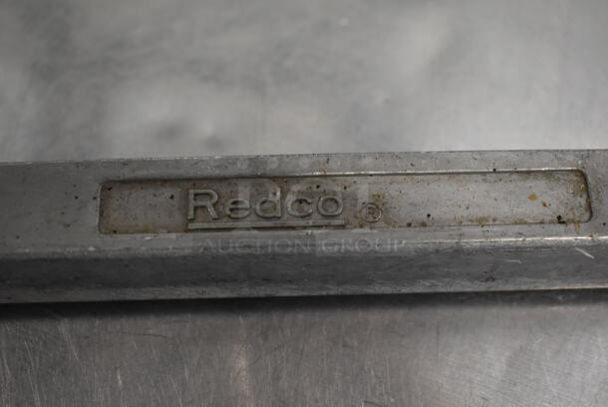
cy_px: 204
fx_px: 913
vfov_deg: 25.1
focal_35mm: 54
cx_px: 304
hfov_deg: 36.8
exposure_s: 1/60
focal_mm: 36
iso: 1400
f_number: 4.8
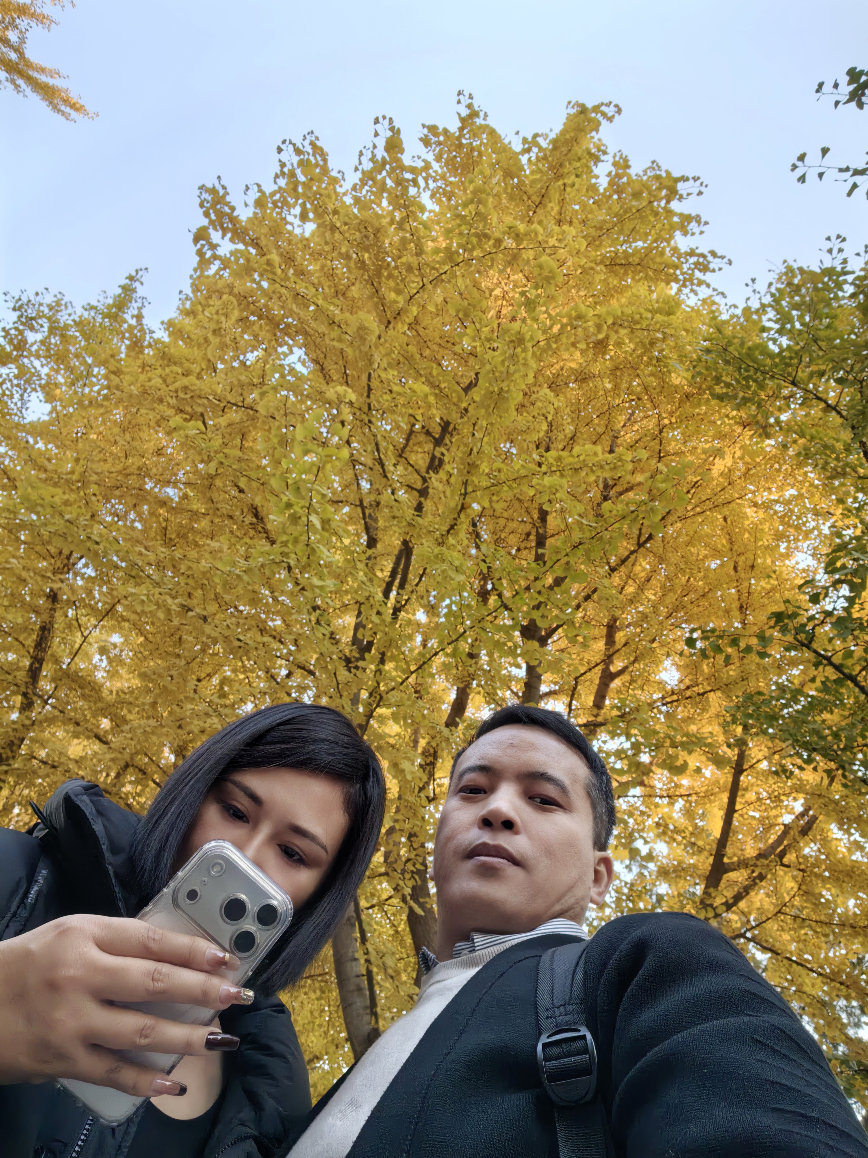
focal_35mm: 21
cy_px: 579
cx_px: 434
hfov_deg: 63.4
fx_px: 702
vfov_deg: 79.0
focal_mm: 3.51
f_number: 2.4
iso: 200
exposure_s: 1/100
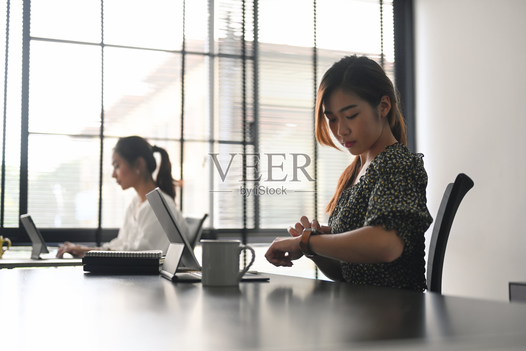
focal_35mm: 50
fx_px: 731
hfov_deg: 39.6
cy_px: 176
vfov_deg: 27.0
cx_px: 263
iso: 500
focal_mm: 50
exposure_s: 1/400
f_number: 2
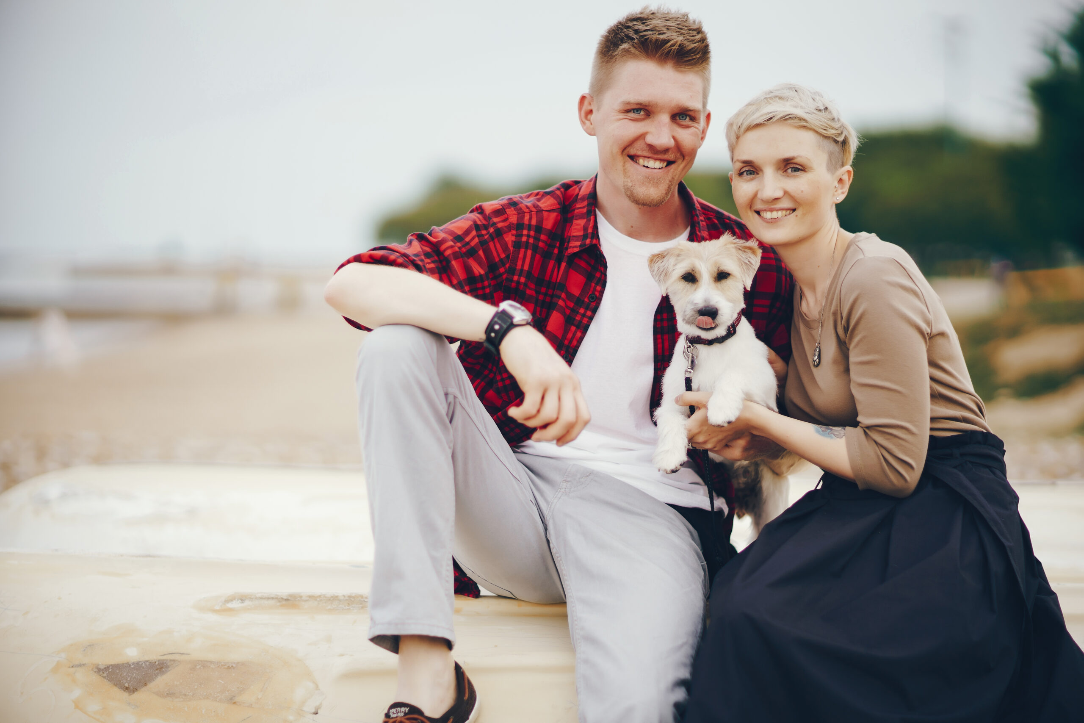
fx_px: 2559
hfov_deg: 23.9
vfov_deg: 16.1
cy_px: 362
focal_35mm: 85
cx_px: 542
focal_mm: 85
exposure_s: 1/1600
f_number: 1.4
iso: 100
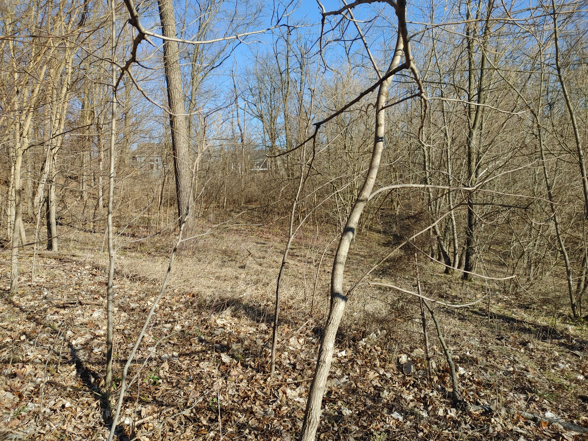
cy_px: 220
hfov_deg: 67.3
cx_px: 294
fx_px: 442
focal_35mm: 26
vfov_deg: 53.1
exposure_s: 1/1205
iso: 50
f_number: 1.8
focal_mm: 5.58
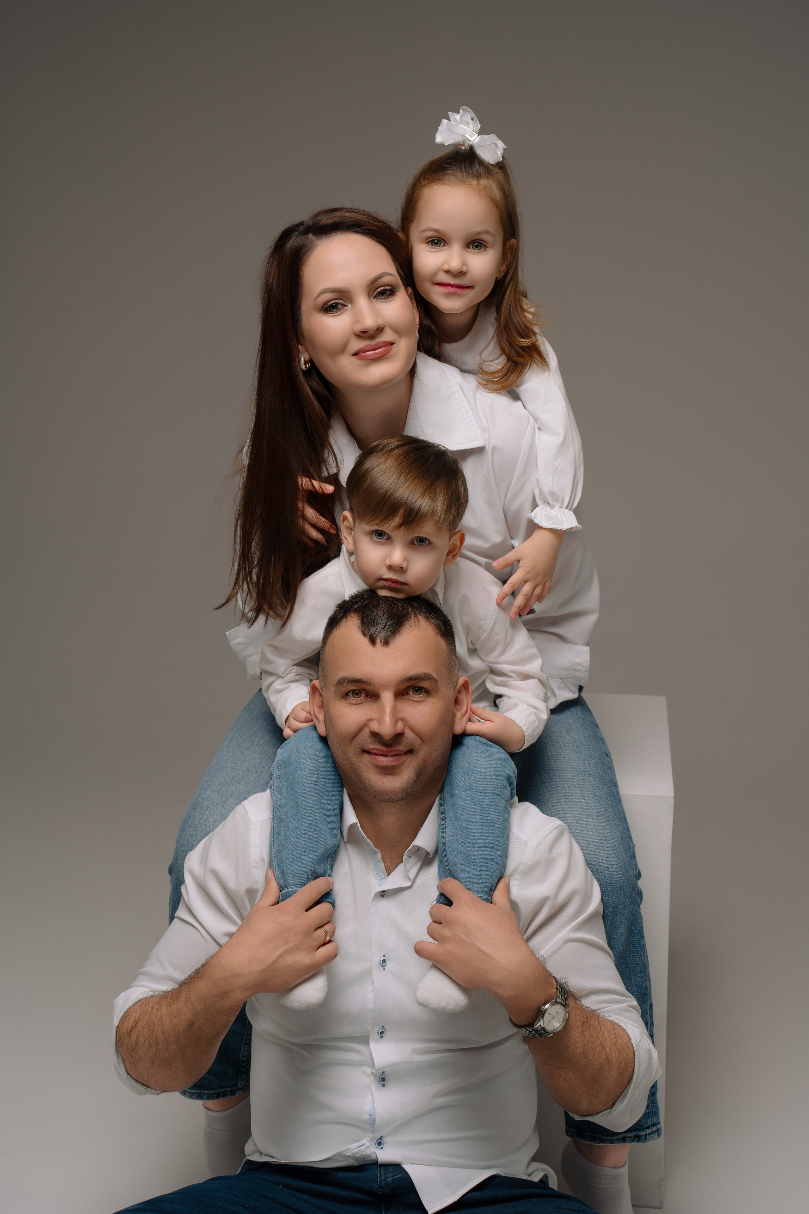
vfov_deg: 33.9
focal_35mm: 59
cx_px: 404
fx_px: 1989
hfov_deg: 23.0
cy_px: 607
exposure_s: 1/160
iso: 125
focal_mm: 59
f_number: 5
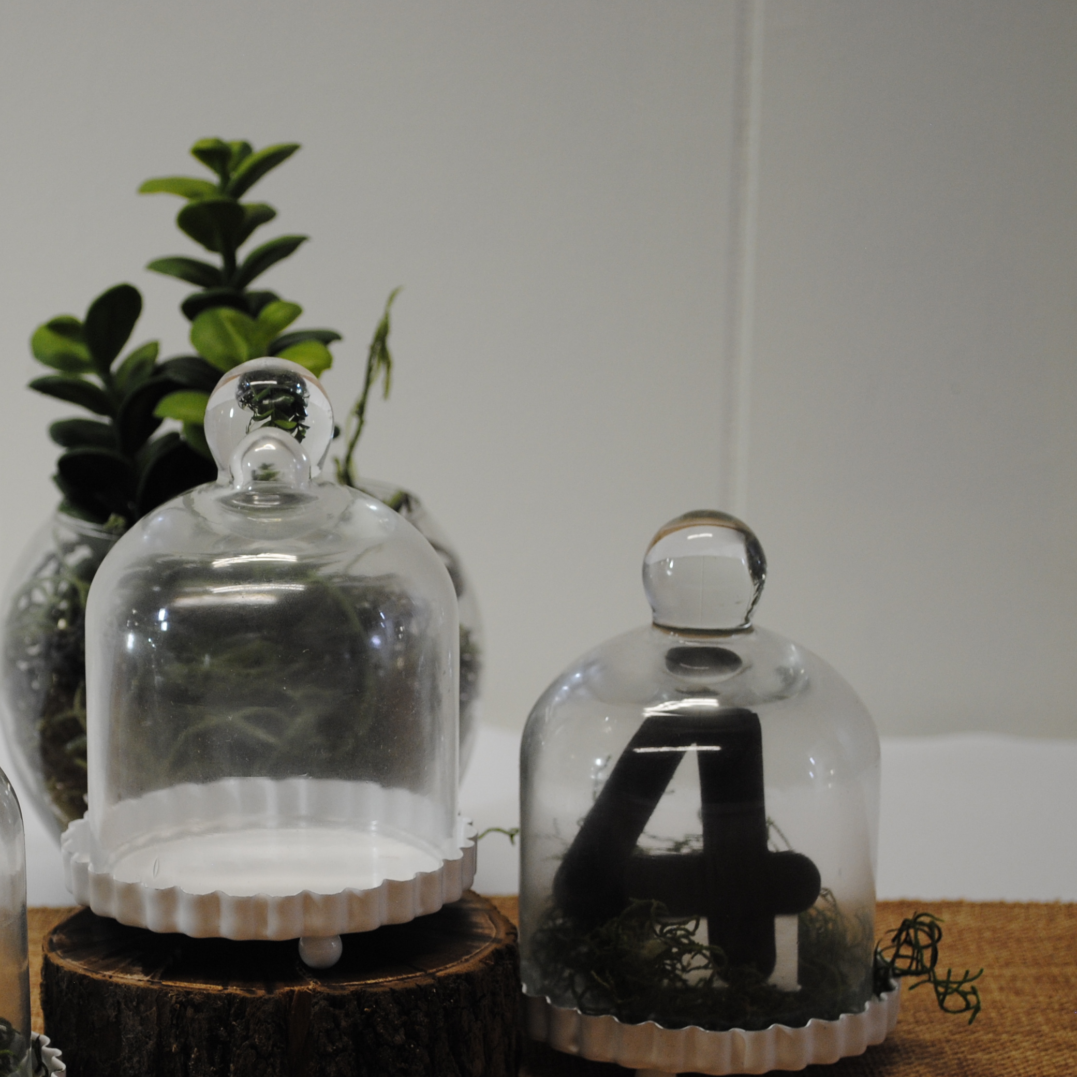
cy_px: 667
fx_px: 3344
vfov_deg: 18.3
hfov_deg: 18.1
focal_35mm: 95
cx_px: 222
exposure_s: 1/30
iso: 280
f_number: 5.3
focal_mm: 40
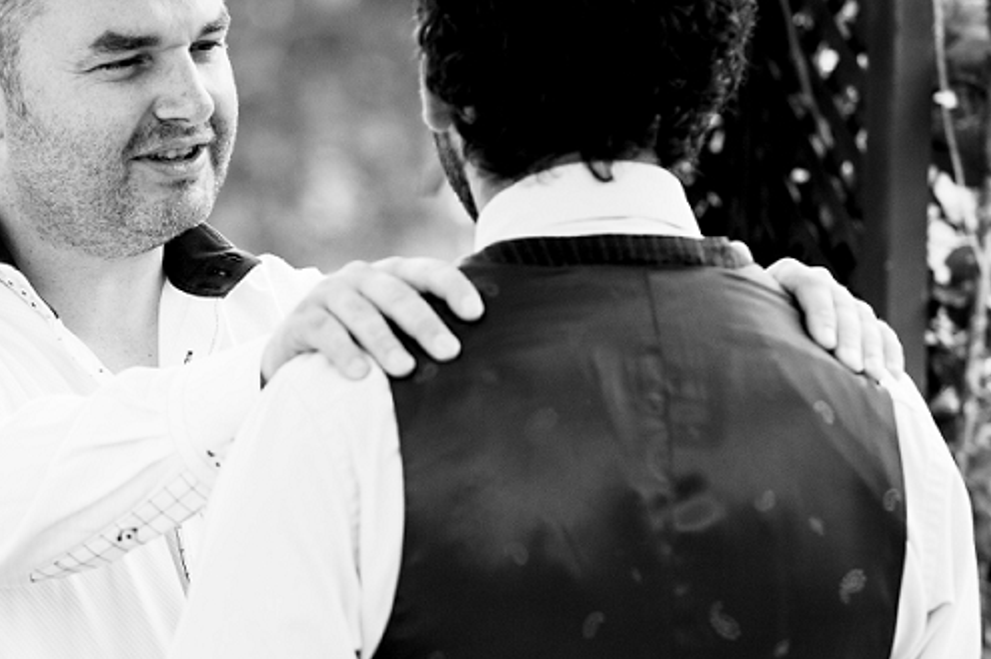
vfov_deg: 3.8
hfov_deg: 5.7
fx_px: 10010
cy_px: 330
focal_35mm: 364
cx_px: 448
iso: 400
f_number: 4
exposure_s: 1/750
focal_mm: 200
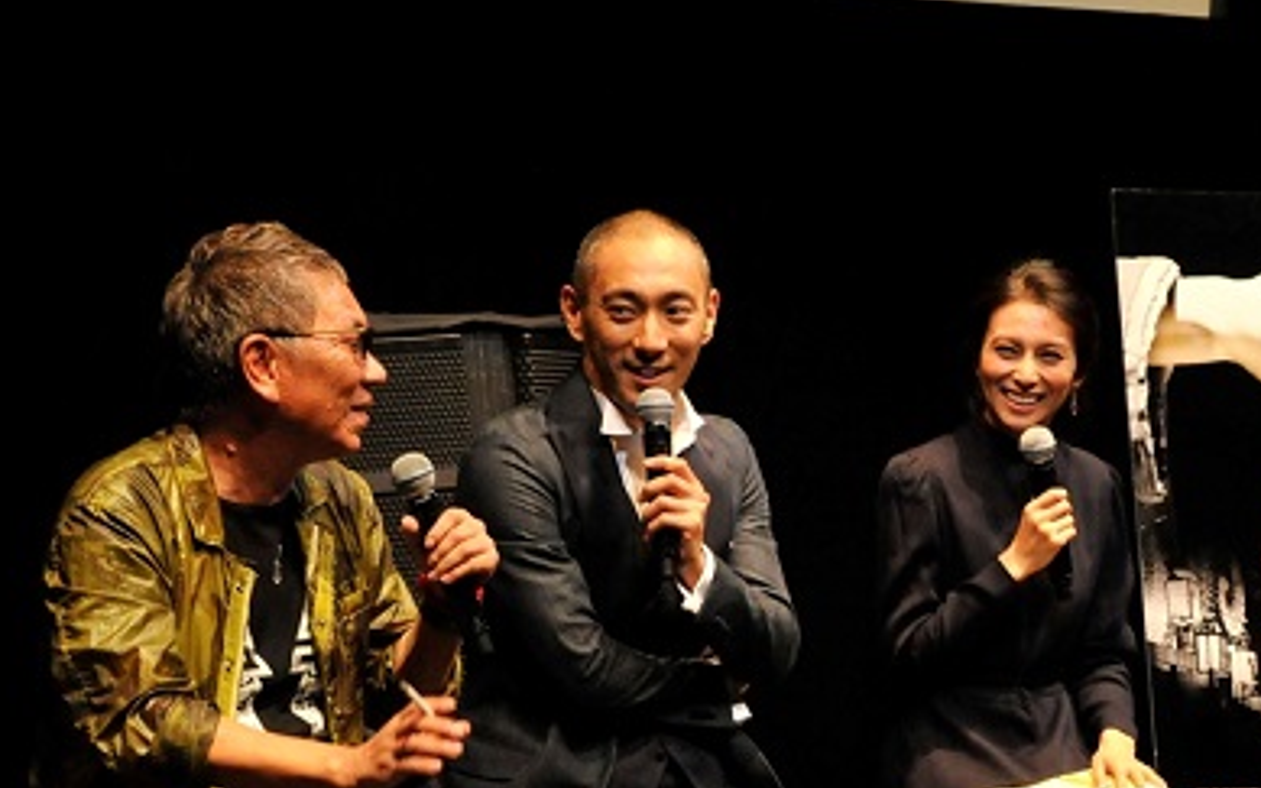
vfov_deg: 7.4
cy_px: 535
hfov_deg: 11.9
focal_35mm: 176
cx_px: 878
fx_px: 6048
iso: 12800
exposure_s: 1/200
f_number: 10
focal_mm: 112
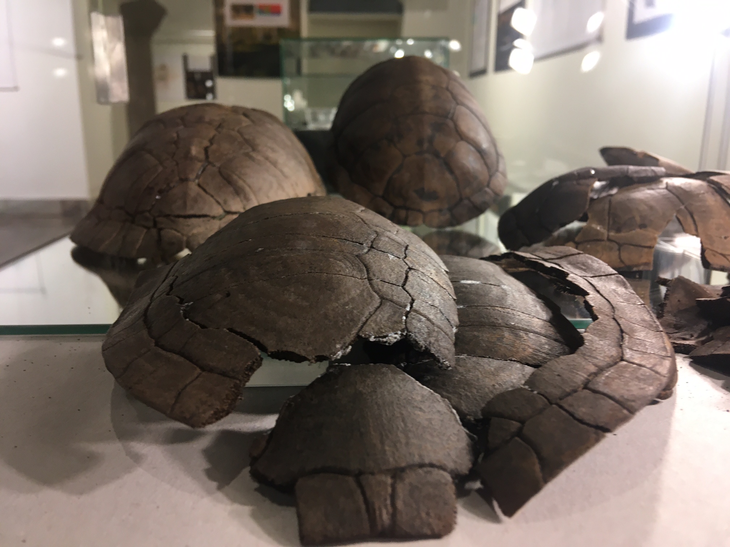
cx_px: 365
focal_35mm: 29
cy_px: 274
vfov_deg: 48.2
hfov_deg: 61.7
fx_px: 612
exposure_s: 1/33
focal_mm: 4.15
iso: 80
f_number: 2.2
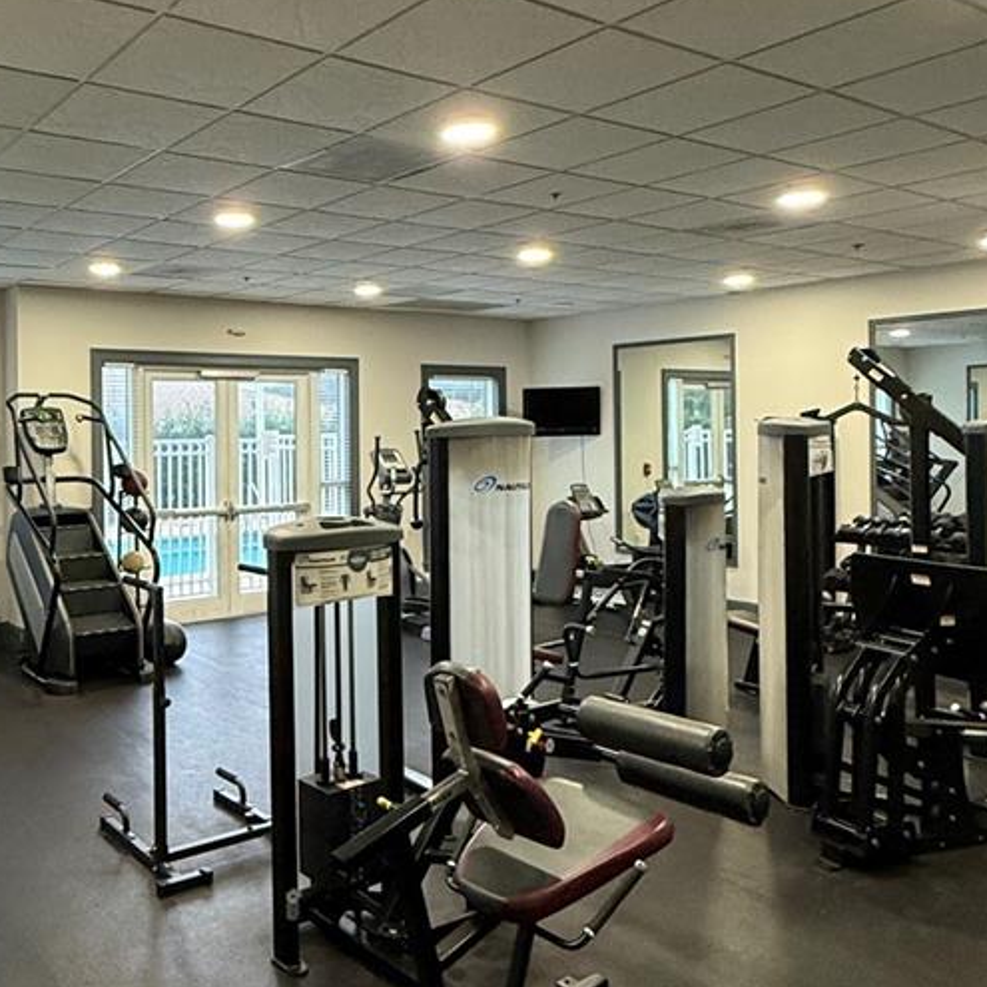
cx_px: 233
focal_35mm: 30
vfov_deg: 53.9
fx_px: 968
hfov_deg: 51.5
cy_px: 435
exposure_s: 1/60
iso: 400
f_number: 2.2
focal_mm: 2.22
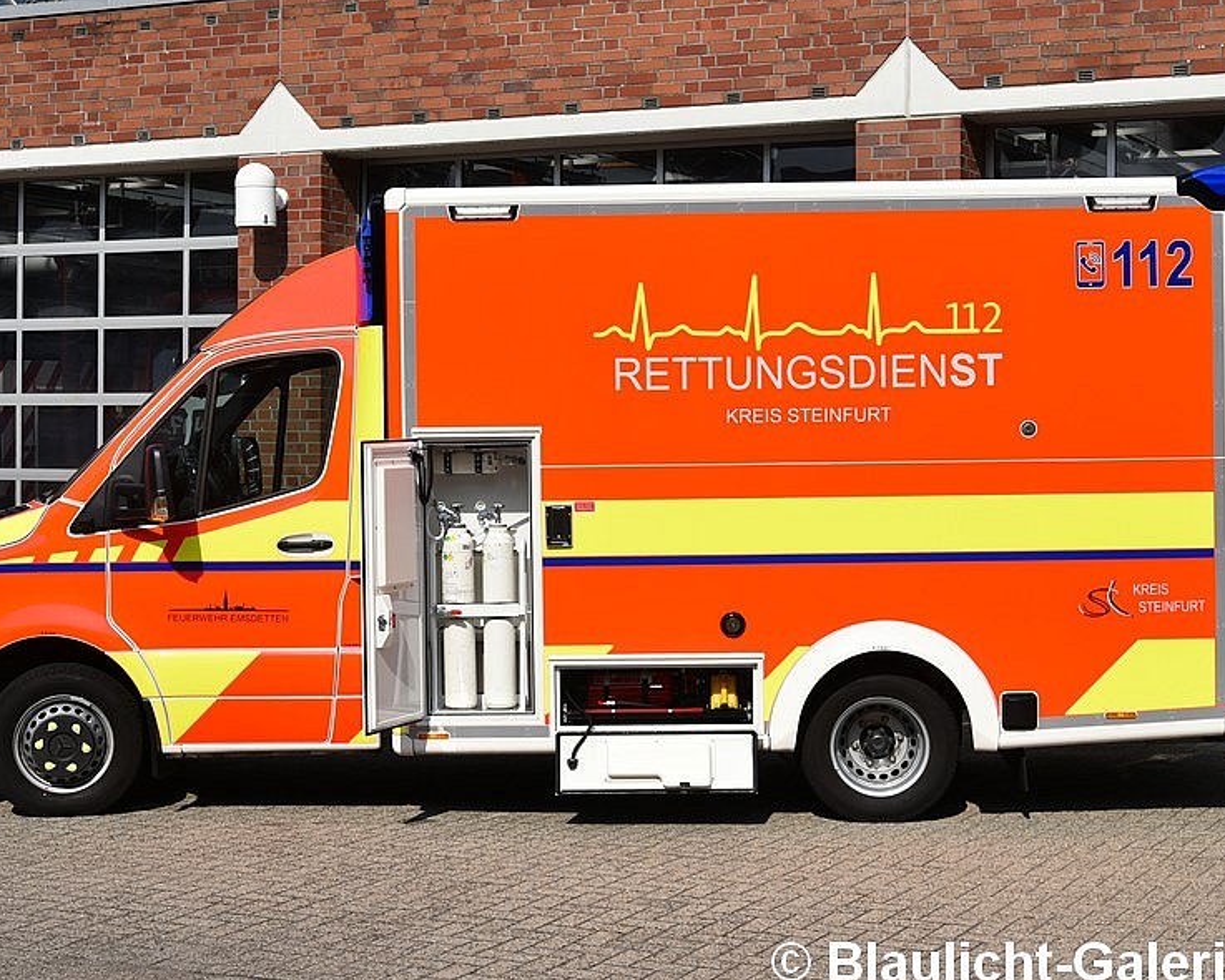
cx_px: 588
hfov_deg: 34.1
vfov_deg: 27.6
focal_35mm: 55
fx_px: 1995
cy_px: 488
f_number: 11
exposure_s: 1/500
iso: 200
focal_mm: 48
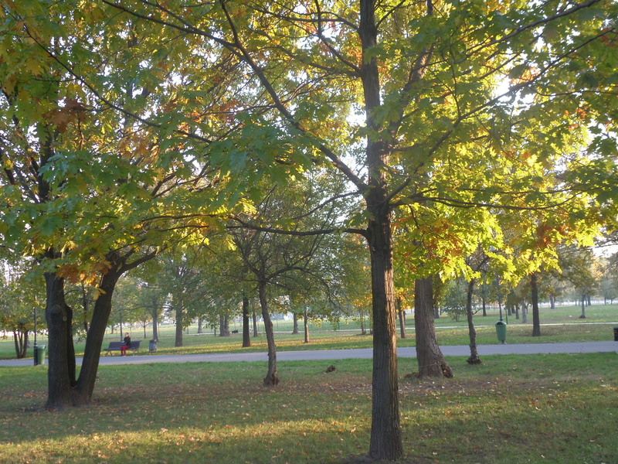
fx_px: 661
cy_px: 232
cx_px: 309
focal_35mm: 37
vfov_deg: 38.7
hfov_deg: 50.1
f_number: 3.7
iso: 100
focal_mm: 6.7
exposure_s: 1/45
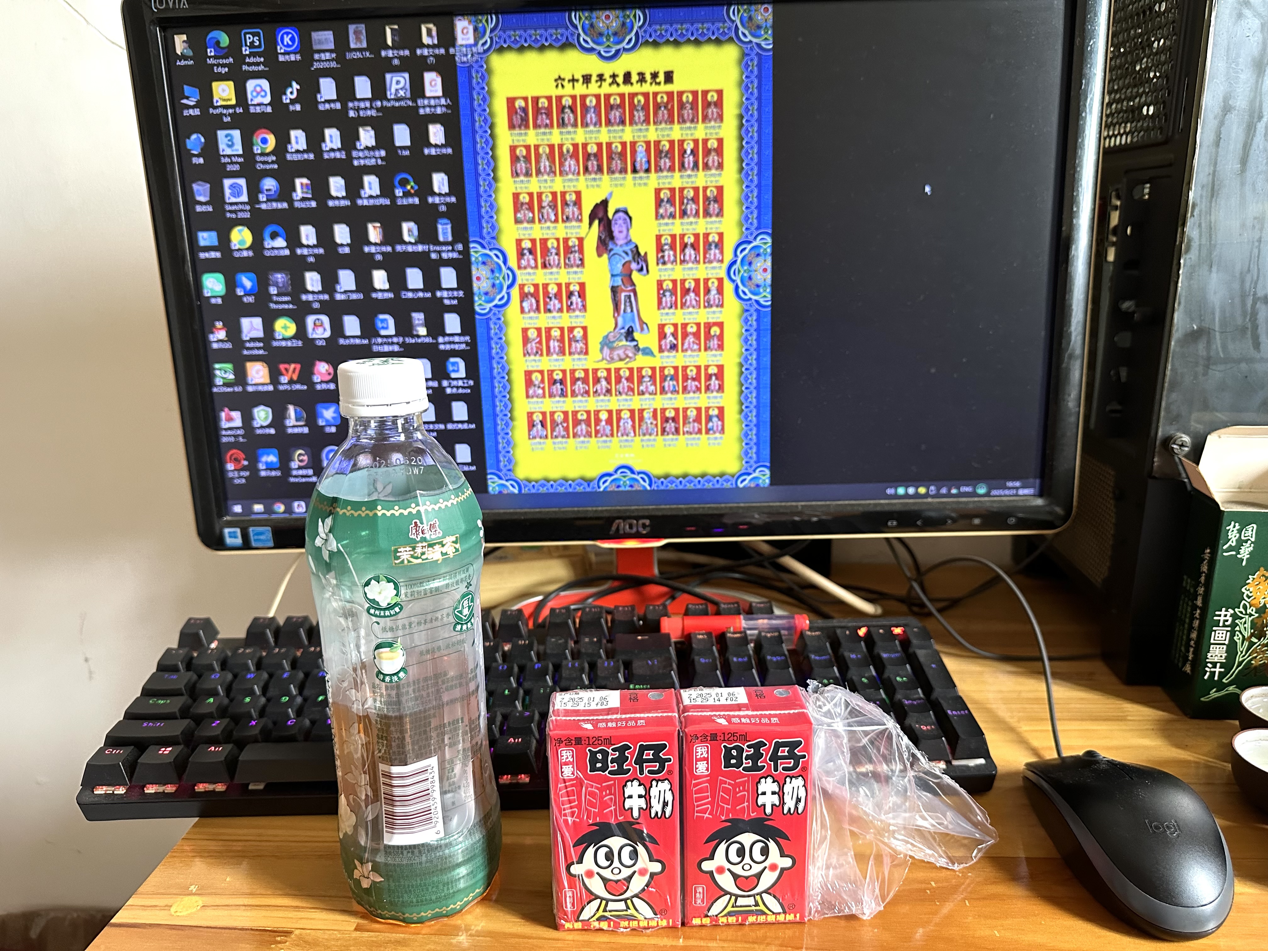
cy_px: 476
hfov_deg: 71.6
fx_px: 879
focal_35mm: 24
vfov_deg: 56.8
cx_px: 634
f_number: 1.78
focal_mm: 6.86
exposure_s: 1/60
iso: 400
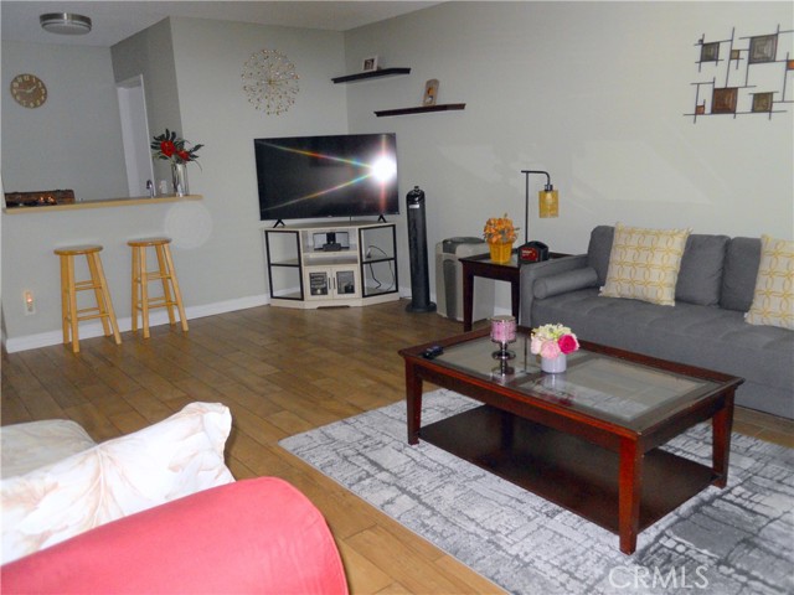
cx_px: 397
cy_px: 298
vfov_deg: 49.7
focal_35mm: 28
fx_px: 642
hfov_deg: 63.4
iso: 160
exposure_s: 1/25
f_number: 2.7
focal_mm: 5
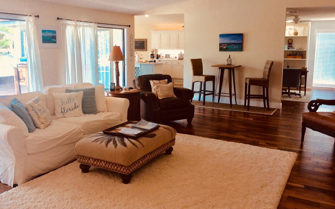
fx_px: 310
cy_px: 88
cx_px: 168
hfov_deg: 56.7
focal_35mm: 34
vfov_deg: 37.2
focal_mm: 3.3
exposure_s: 1/60
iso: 40
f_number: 2.4
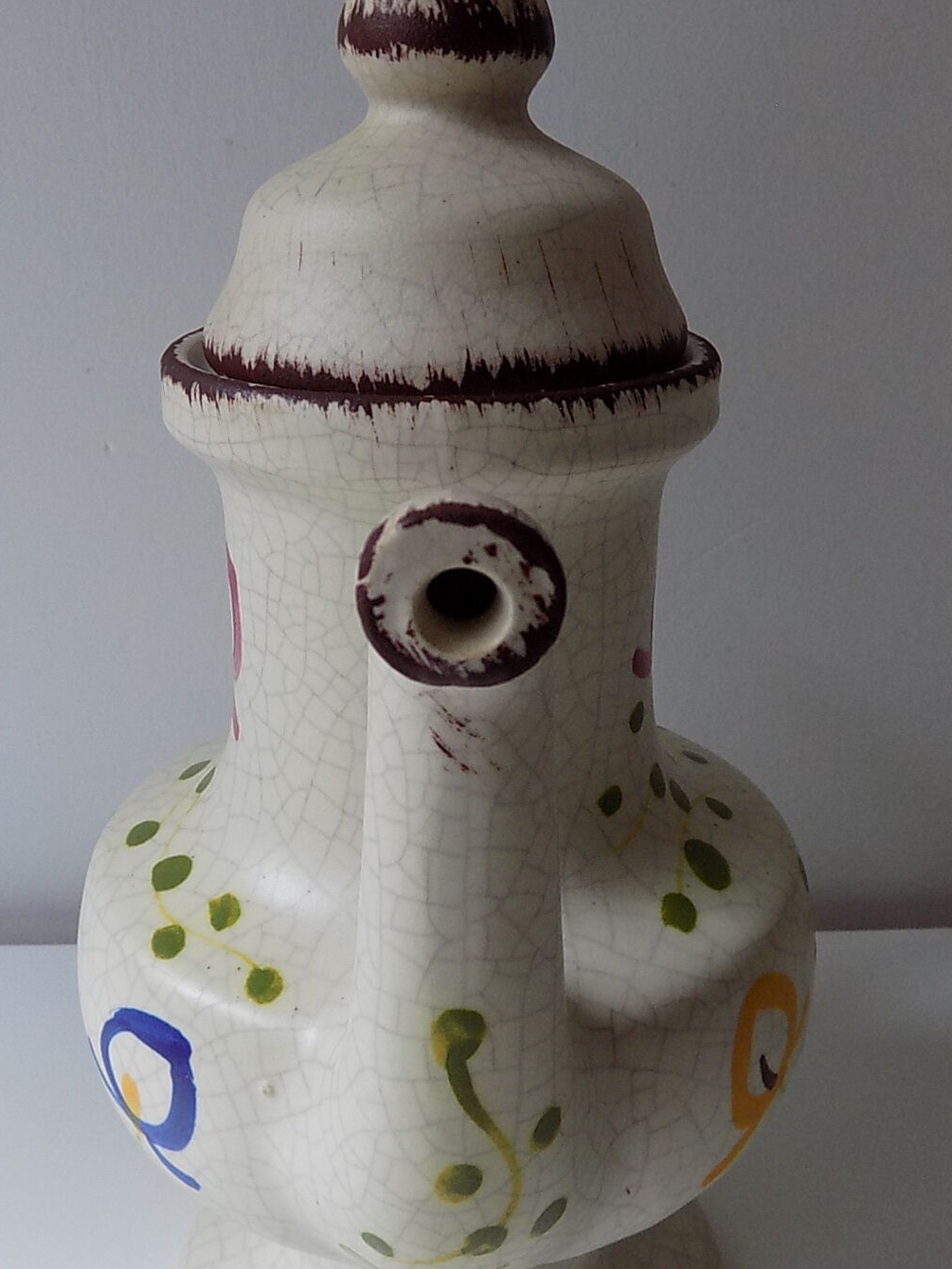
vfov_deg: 47.8
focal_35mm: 39
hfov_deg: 36.8
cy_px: 698
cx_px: 449
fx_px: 1430
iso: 140
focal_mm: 4
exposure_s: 1/30
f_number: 3.1
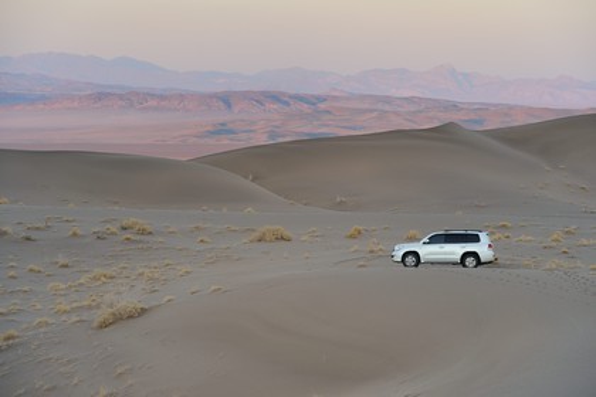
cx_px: 298
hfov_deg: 13.7
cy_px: 198
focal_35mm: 150
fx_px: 2483
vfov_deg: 9.1
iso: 400
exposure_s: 1/160
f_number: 7.1
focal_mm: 150
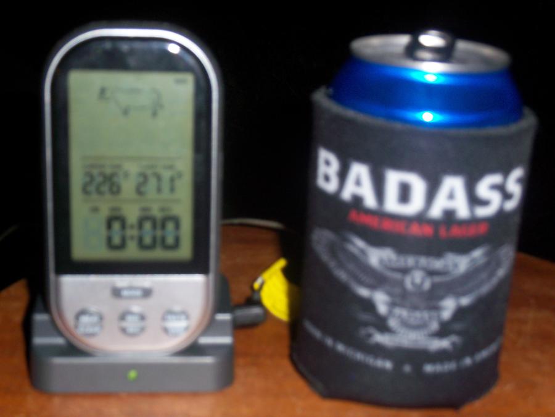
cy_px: 208
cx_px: 278
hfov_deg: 32.2
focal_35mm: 60
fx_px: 962
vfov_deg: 24.4
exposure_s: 1/50
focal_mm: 10.7
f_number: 3.4
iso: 100
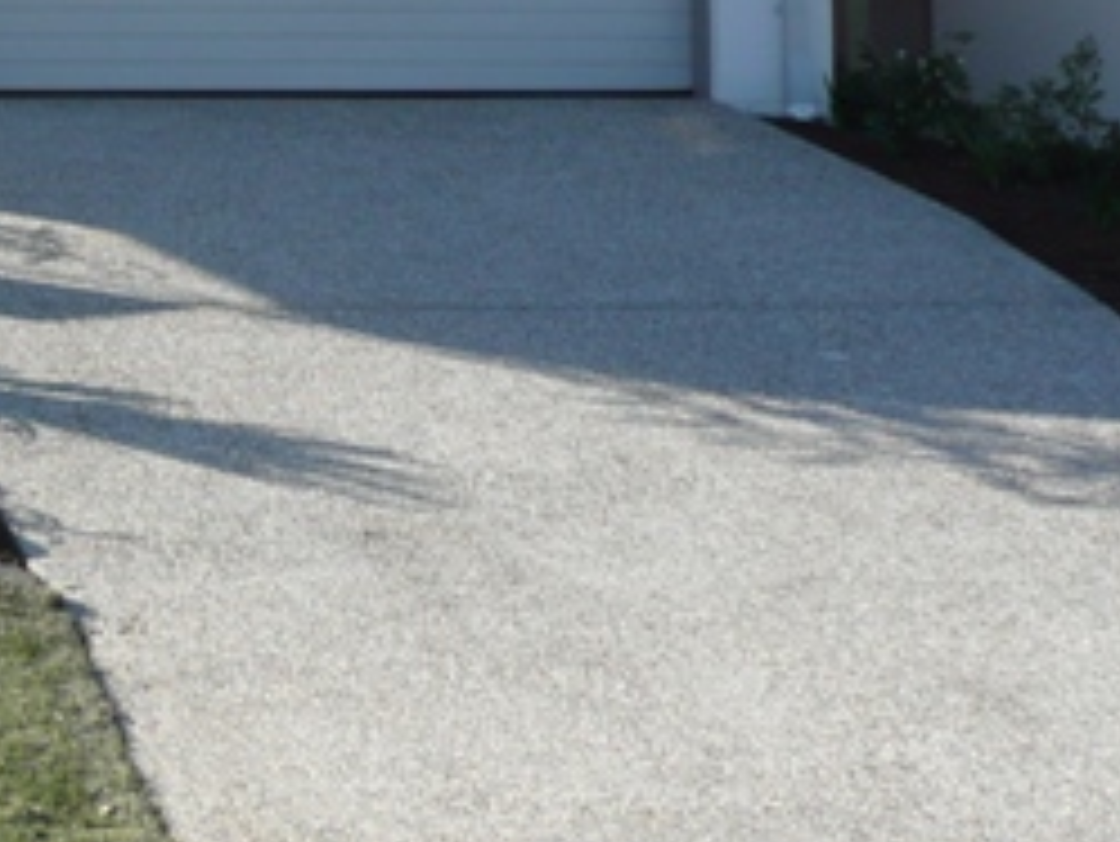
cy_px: -50
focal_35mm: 72
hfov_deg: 24.7
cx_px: -184
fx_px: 2331
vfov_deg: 19.7
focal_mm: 4.6
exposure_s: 1/500
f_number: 3.3
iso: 100
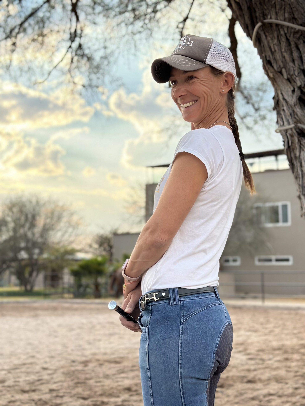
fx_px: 564
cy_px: 203
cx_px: 152
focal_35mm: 48
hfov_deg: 30.3
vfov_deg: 39.7
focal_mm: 6.9
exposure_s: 1/2809
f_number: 1.8
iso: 80
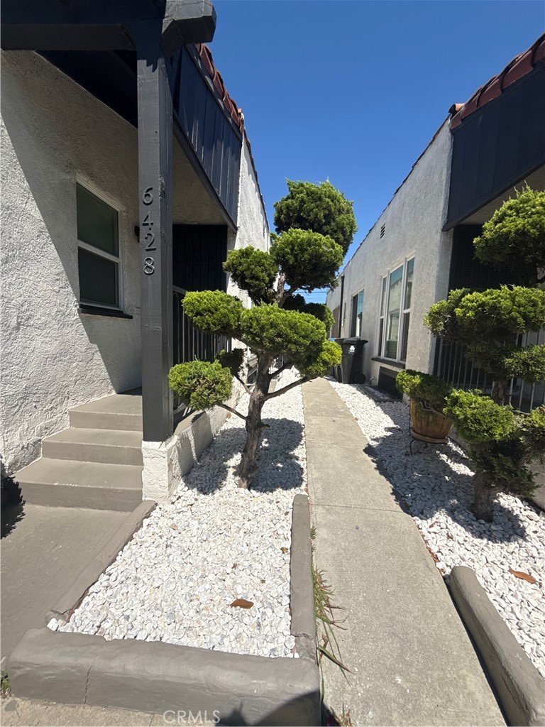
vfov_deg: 102.1
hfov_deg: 85.7
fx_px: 294
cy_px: 364
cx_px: 272
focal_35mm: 14
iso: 50
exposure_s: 1/2841
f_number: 2.2
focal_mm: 2.22
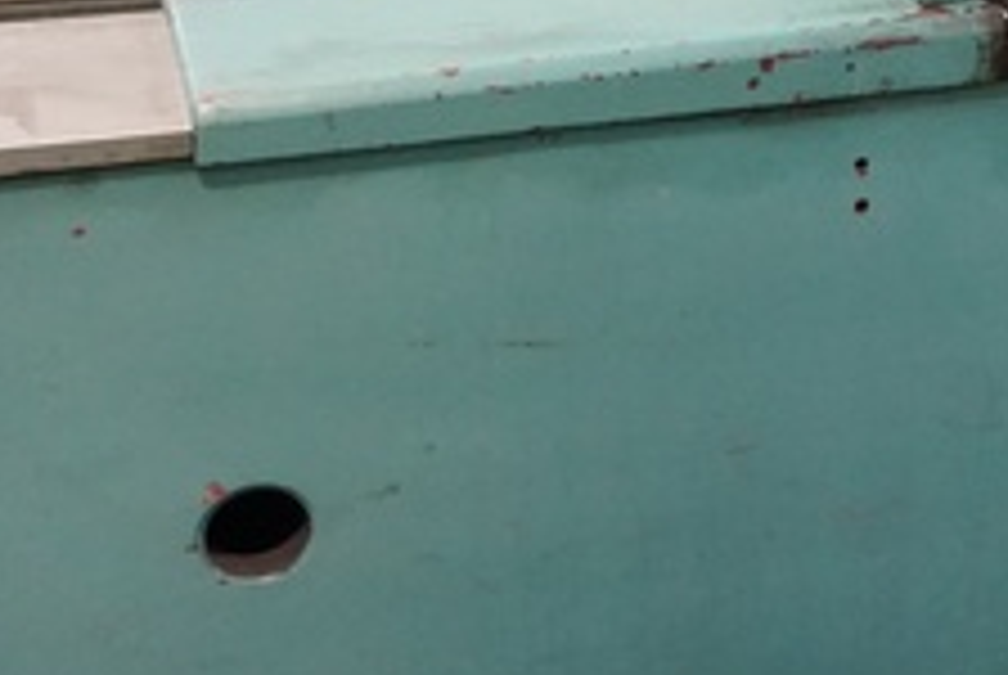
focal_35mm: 77
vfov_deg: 17.4
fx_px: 2159
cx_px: 1431
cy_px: 18
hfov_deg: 22.5
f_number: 3.5
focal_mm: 16
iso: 2000
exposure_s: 1/160
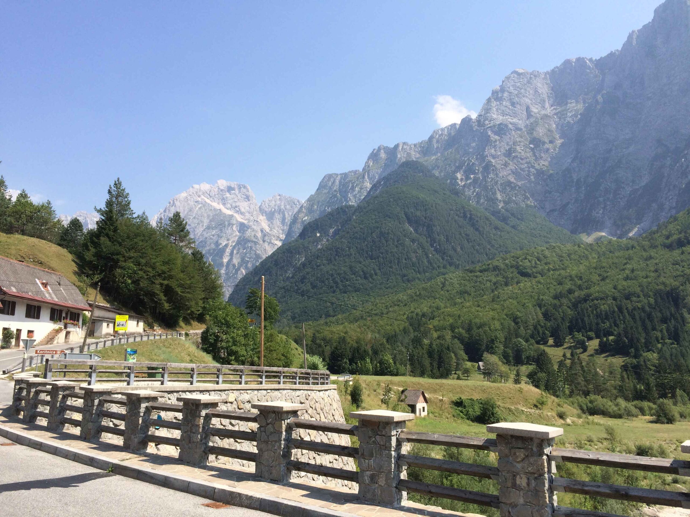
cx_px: 345
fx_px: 578
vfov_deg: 48.2
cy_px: 258
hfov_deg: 61.7
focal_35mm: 29
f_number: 2.2
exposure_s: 1/1642
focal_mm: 4.15
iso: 32
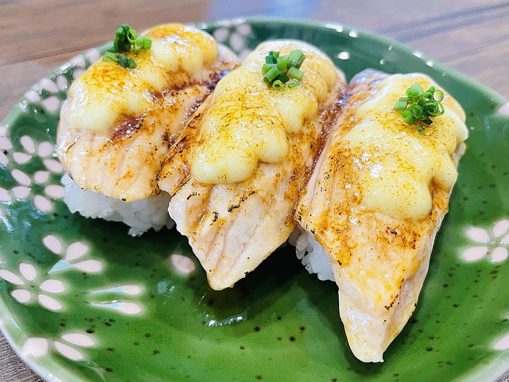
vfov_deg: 49.8
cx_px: 266
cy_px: 197
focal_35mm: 28
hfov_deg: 63.4
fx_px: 412
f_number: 1.6
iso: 100
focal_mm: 4.2
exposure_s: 1/60
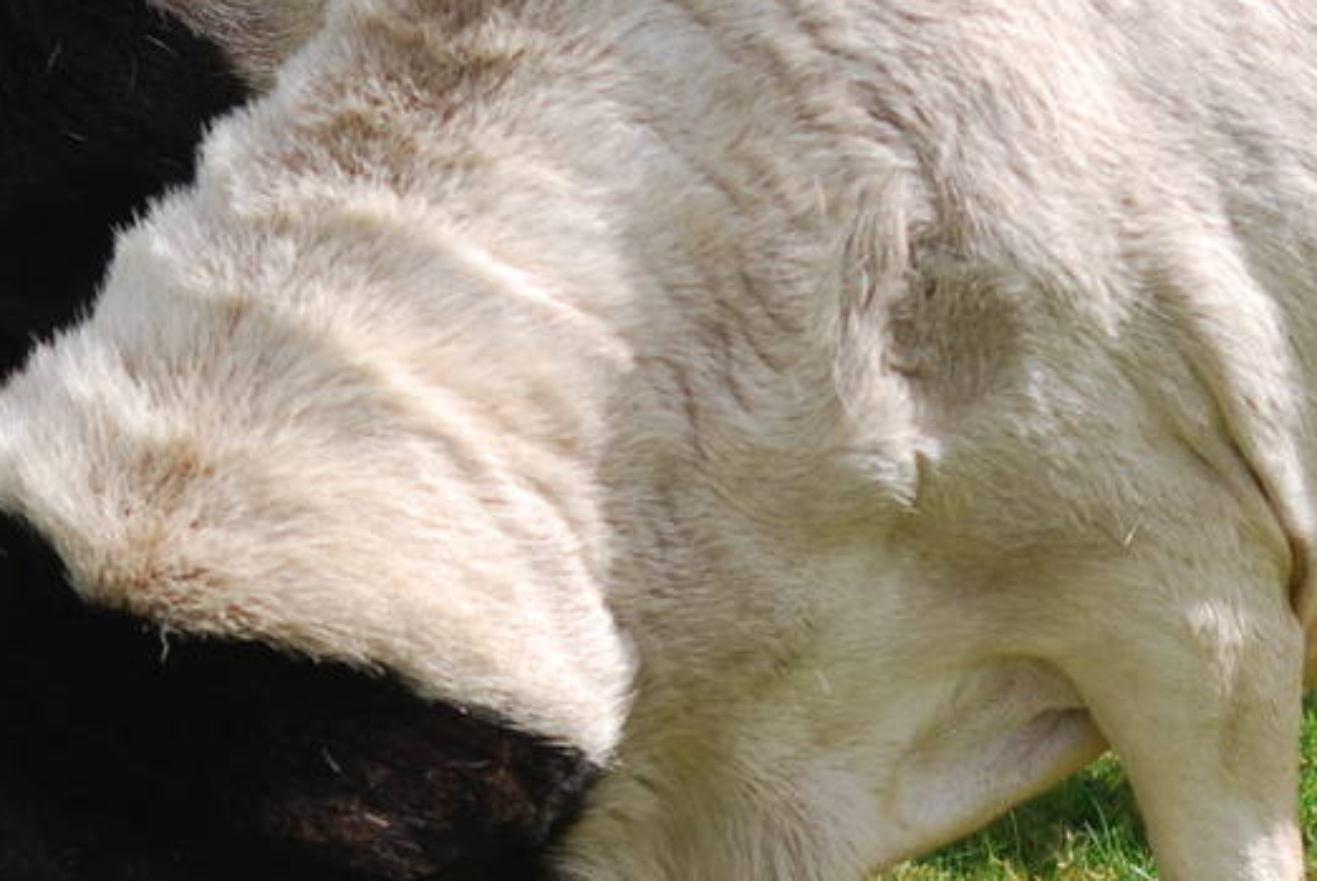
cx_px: 754
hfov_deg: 6.4
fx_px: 11789
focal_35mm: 322
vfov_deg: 4.3
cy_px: 435
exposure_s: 1/500
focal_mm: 70
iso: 125
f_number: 5.6
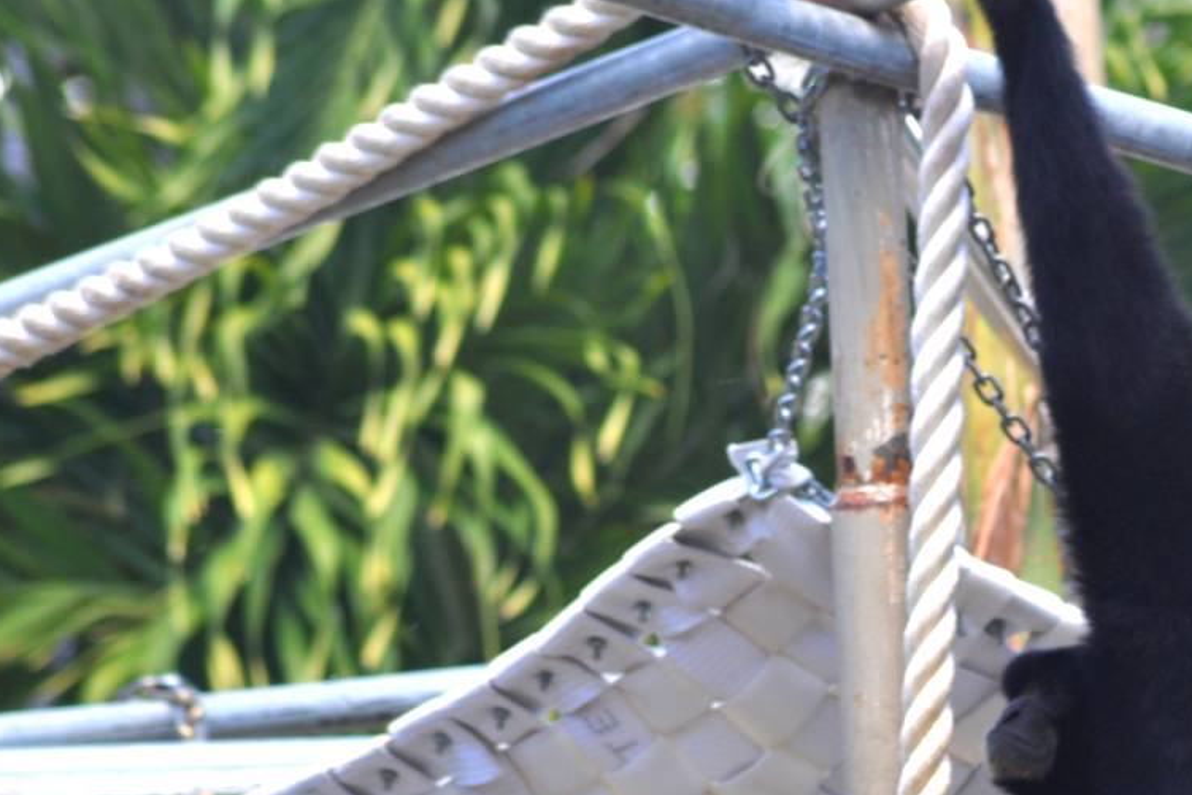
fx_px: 28545
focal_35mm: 862
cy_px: 739
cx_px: 1159
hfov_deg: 2.4
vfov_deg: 1.6
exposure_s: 1/125
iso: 200
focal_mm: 270
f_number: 8
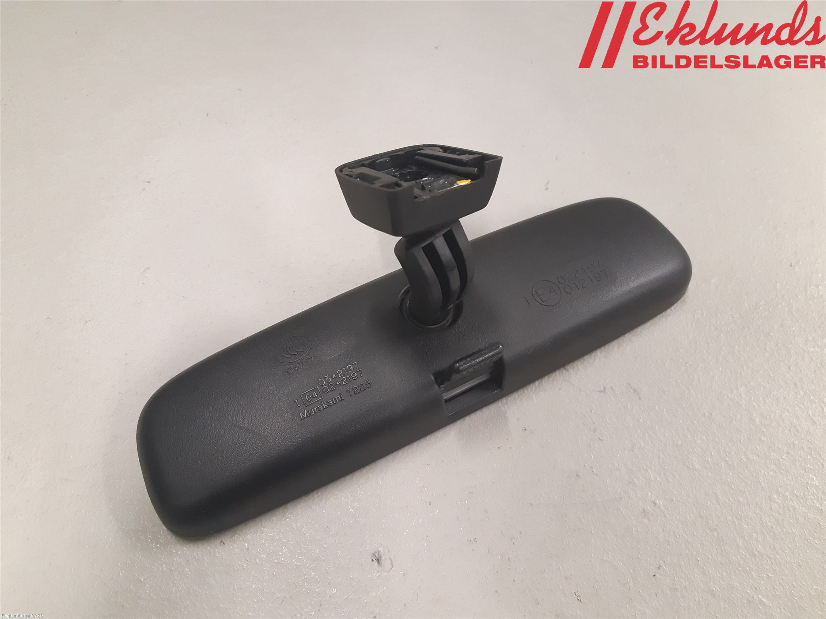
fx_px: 620
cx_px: 413
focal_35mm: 26
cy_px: 310
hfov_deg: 67.3
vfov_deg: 53.1
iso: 250
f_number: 1.7
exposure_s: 1/50
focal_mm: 3.93
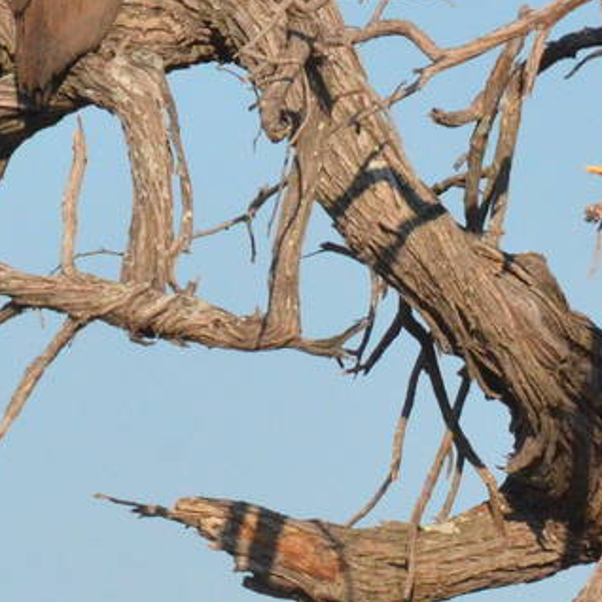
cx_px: -201
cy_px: 11
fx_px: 23925
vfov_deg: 1.4
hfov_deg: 1.4
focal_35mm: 1216
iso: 2500
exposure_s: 1/2500
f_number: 13
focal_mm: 190
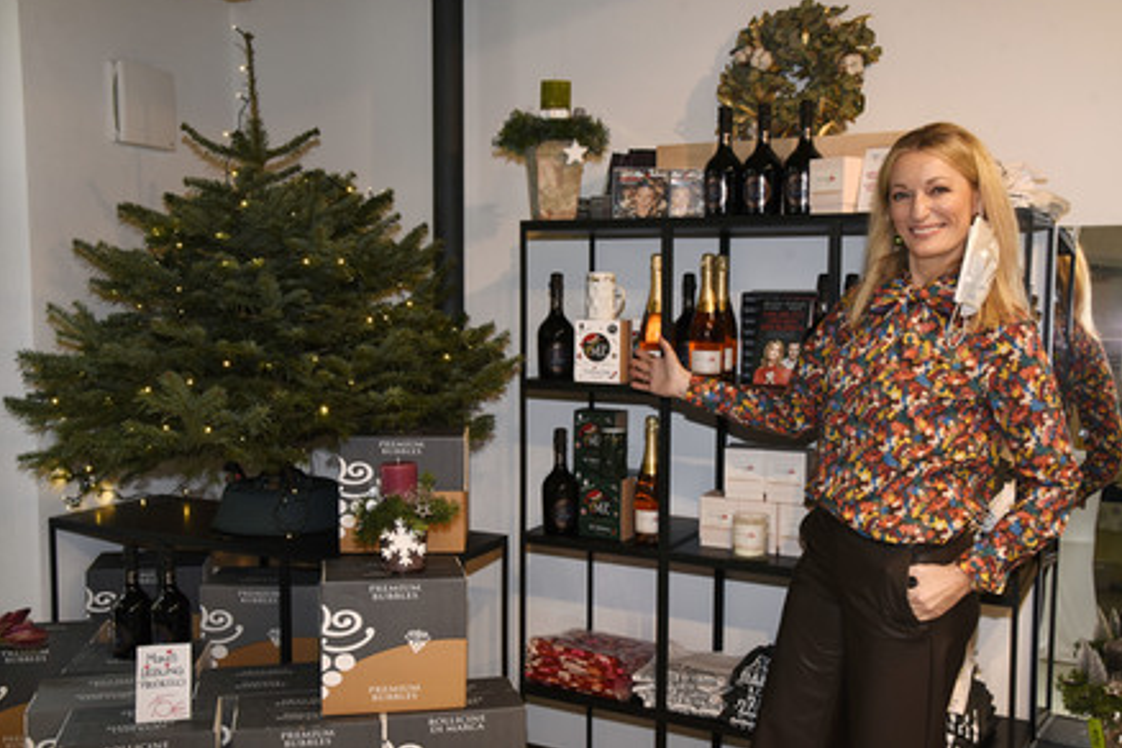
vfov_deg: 36.9
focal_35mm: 36
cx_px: 575
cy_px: 366
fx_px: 1122
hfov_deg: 53.1
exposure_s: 1/125
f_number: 6.3
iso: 1250
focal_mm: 35
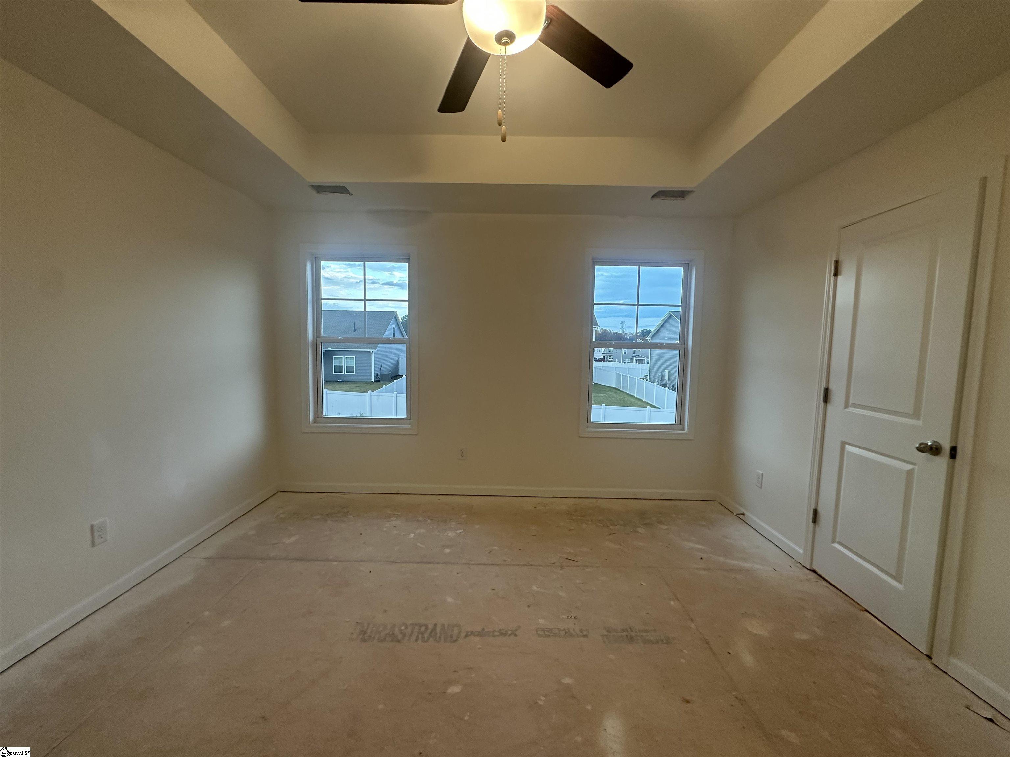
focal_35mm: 14
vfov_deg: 85.7
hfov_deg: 102.1
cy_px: 378
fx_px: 408
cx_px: 505
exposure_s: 1/120
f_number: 2.2
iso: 200
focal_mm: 2.22
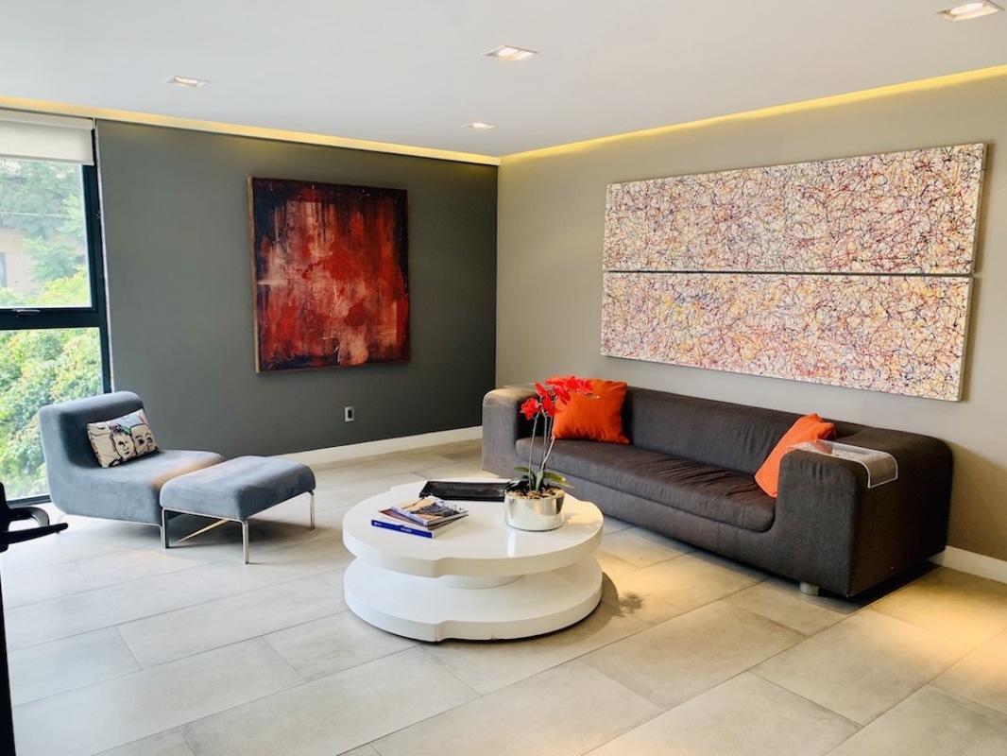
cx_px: 504
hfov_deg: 67.3
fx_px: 757
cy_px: 378
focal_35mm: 26
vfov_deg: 53.1
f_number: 1.8
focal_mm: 4.25
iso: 80
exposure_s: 1/120
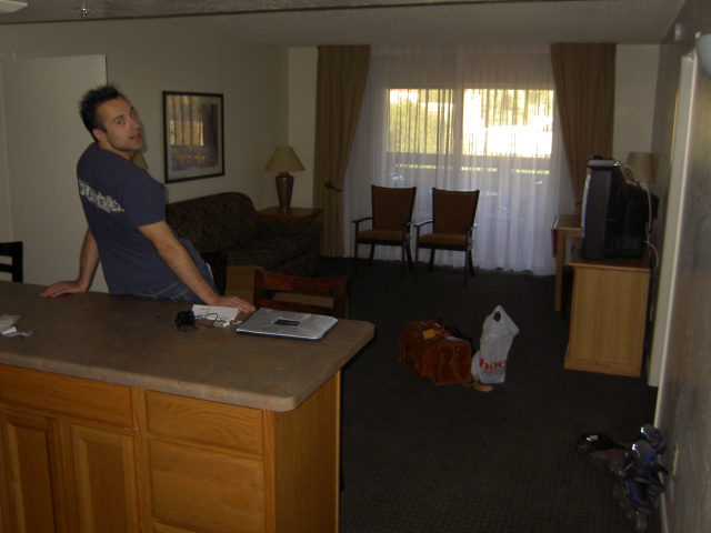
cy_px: 266
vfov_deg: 41.8
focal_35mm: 34
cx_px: 356
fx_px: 698
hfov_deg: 54.0
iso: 100
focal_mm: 5.6
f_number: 2.8
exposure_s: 1/60
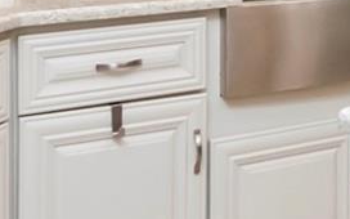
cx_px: 492
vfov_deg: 11.4
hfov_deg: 17.7
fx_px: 1030
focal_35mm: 108
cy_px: -149
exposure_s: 1/30
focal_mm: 12
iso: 1600
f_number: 10
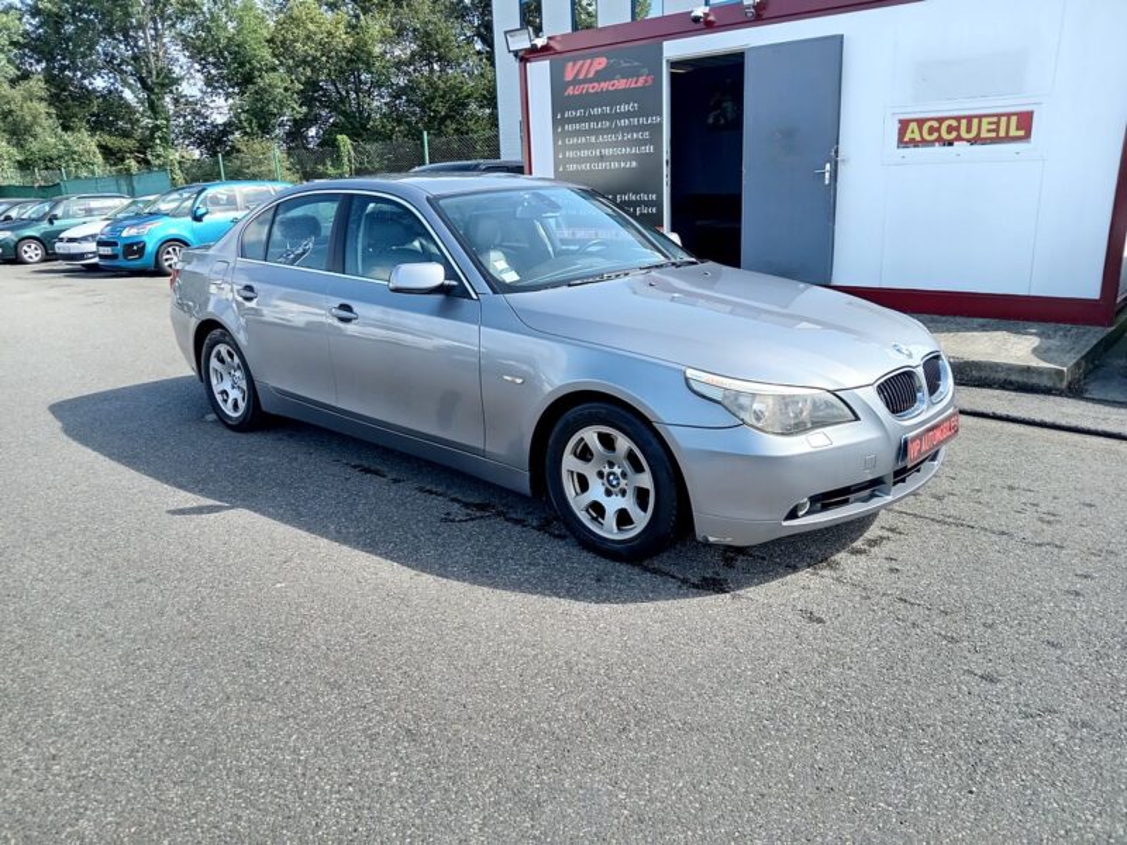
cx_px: 564
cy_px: 422
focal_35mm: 25
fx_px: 814
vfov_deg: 54.9
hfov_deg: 69.4
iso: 102
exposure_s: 1/166
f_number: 1.8
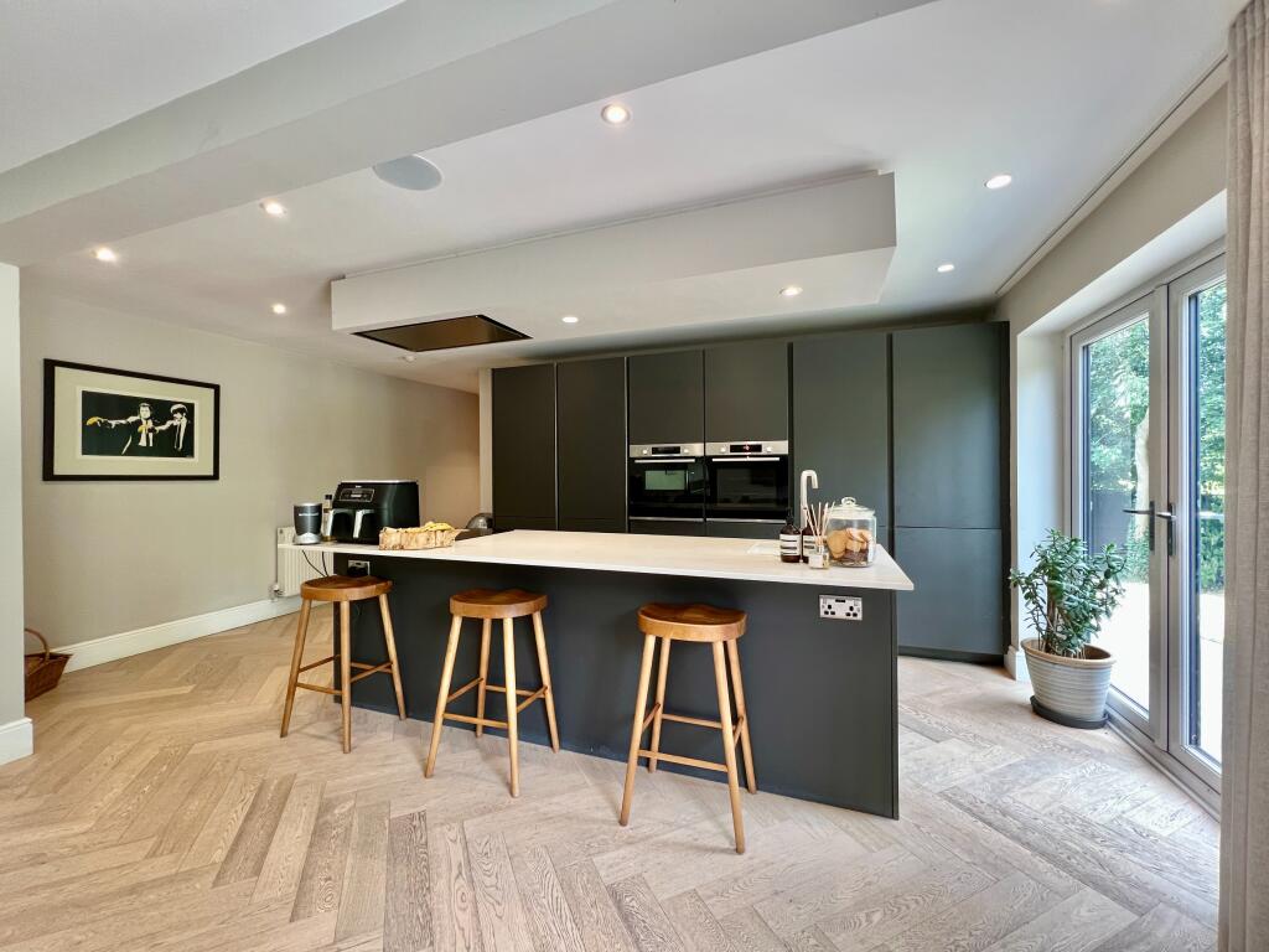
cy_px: 476
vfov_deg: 89.9
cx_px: 634
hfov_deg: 106.2
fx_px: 477
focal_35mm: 13
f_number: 1.8
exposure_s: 1/100
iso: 200
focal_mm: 1.57
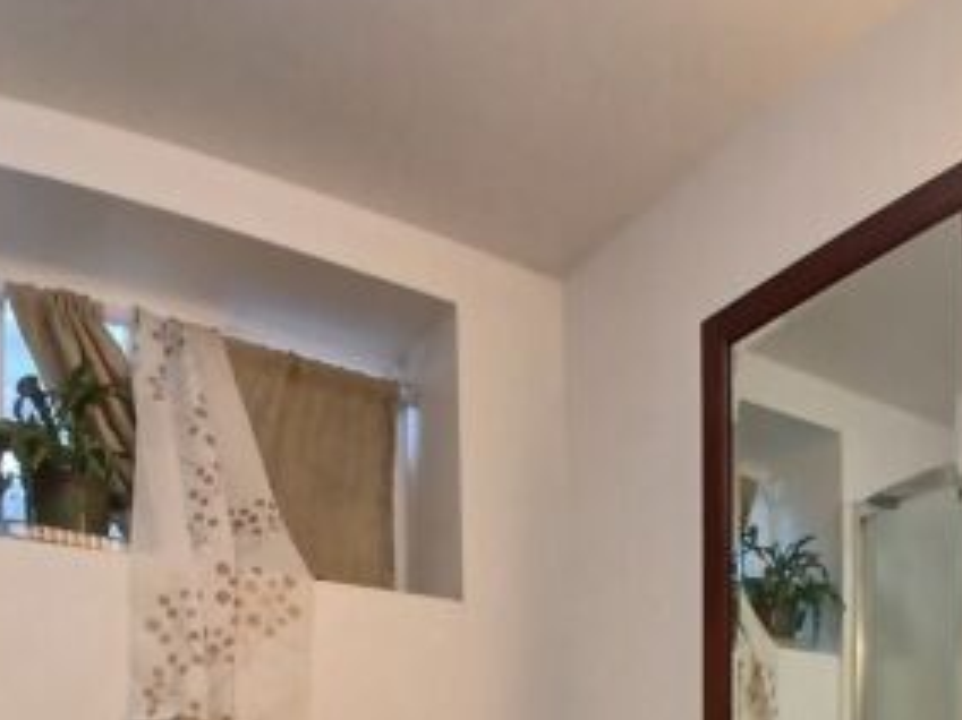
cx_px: 534
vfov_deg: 34.7
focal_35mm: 32
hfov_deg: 56.7
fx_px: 889
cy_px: 875
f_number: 2.2
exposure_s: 1/60
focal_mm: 1.4
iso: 125
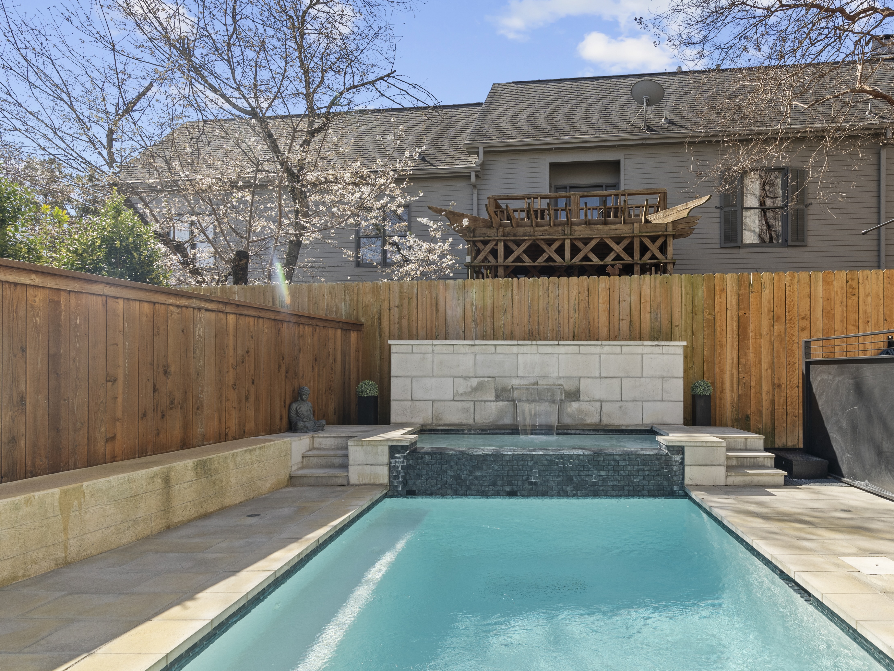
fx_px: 542
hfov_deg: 77.9
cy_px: 358
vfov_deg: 63.4
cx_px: 546
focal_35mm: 21
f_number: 9
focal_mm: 16
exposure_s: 1/125
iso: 400
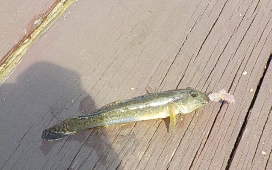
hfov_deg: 59.7
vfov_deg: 39.3
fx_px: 237
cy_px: 96
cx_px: 136
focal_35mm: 32
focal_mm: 4.1
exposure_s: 1/320
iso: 125
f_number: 3.3
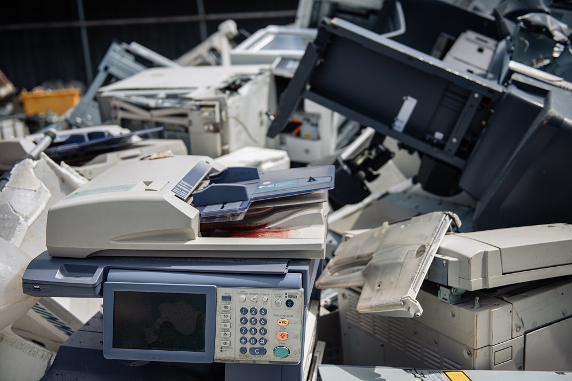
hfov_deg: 50.7
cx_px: 286
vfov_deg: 35.1
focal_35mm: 38
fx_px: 604
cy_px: 190
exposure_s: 1/2500
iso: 80
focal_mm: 38
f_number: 2.8
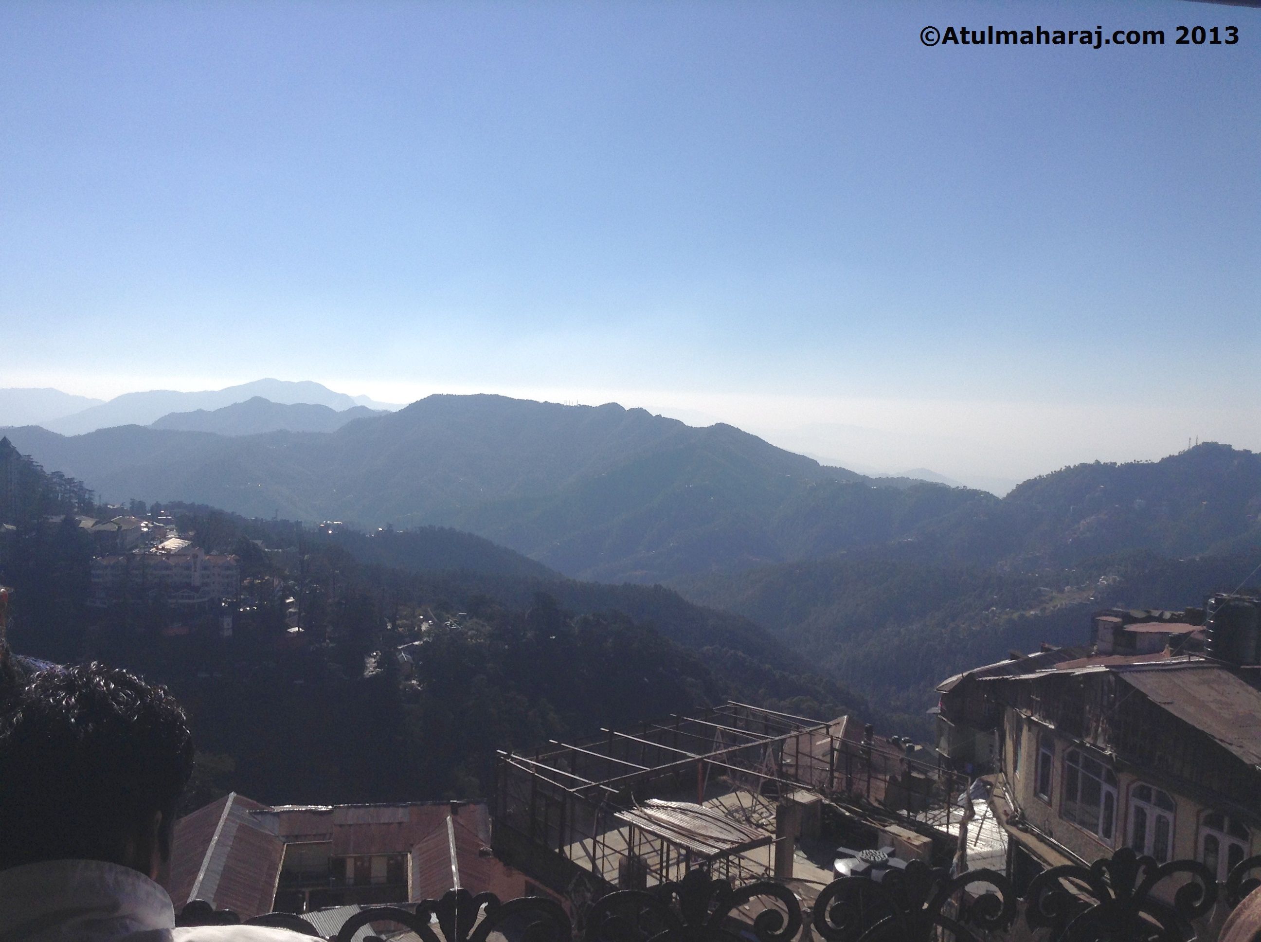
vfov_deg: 42.8
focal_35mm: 33
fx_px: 1200
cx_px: 630
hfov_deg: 55.4
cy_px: 471
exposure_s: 1/2899
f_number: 2.4
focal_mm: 3.3
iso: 32
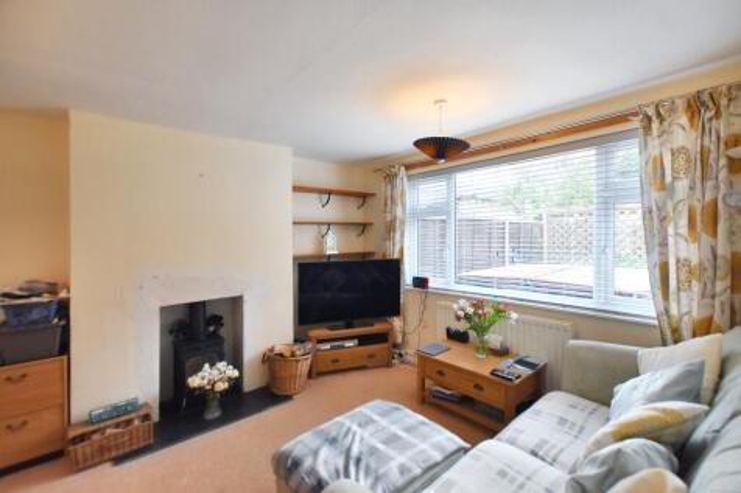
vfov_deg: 77.3
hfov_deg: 100.4
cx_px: 370
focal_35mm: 15
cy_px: 246
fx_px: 309
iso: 800
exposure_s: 1/250
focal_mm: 10
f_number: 3.5
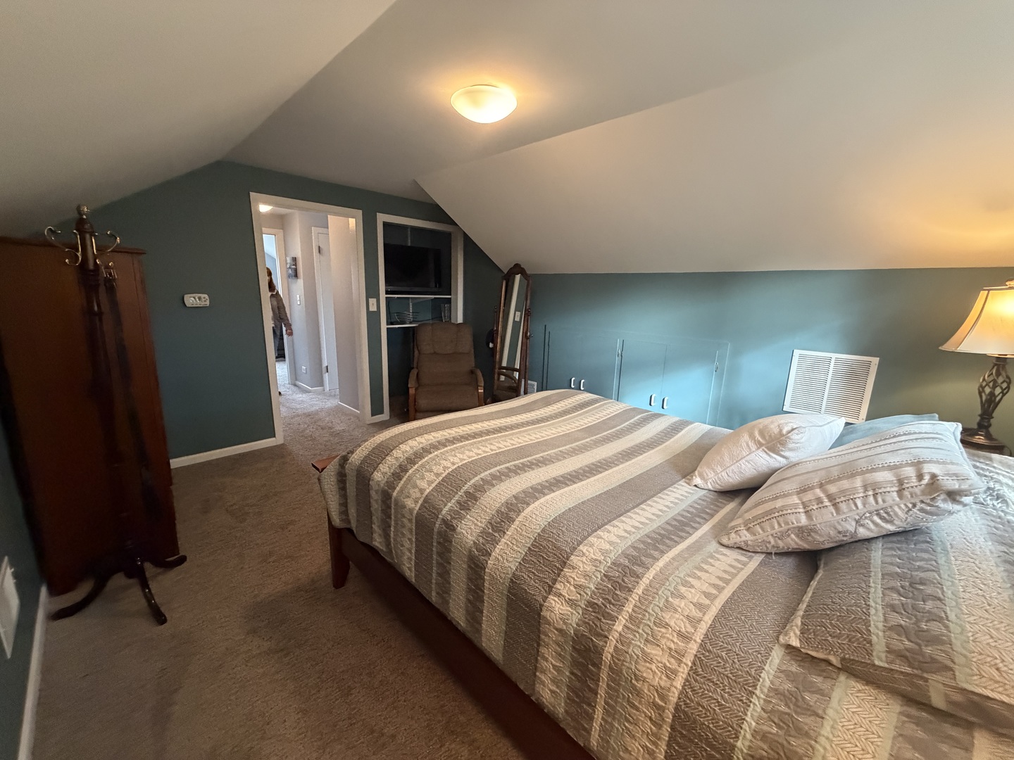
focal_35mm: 14
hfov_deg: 102.1
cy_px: 380
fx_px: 410
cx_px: 507
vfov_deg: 85.7
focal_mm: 2.22
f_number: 2.2
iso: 640
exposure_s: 1/60
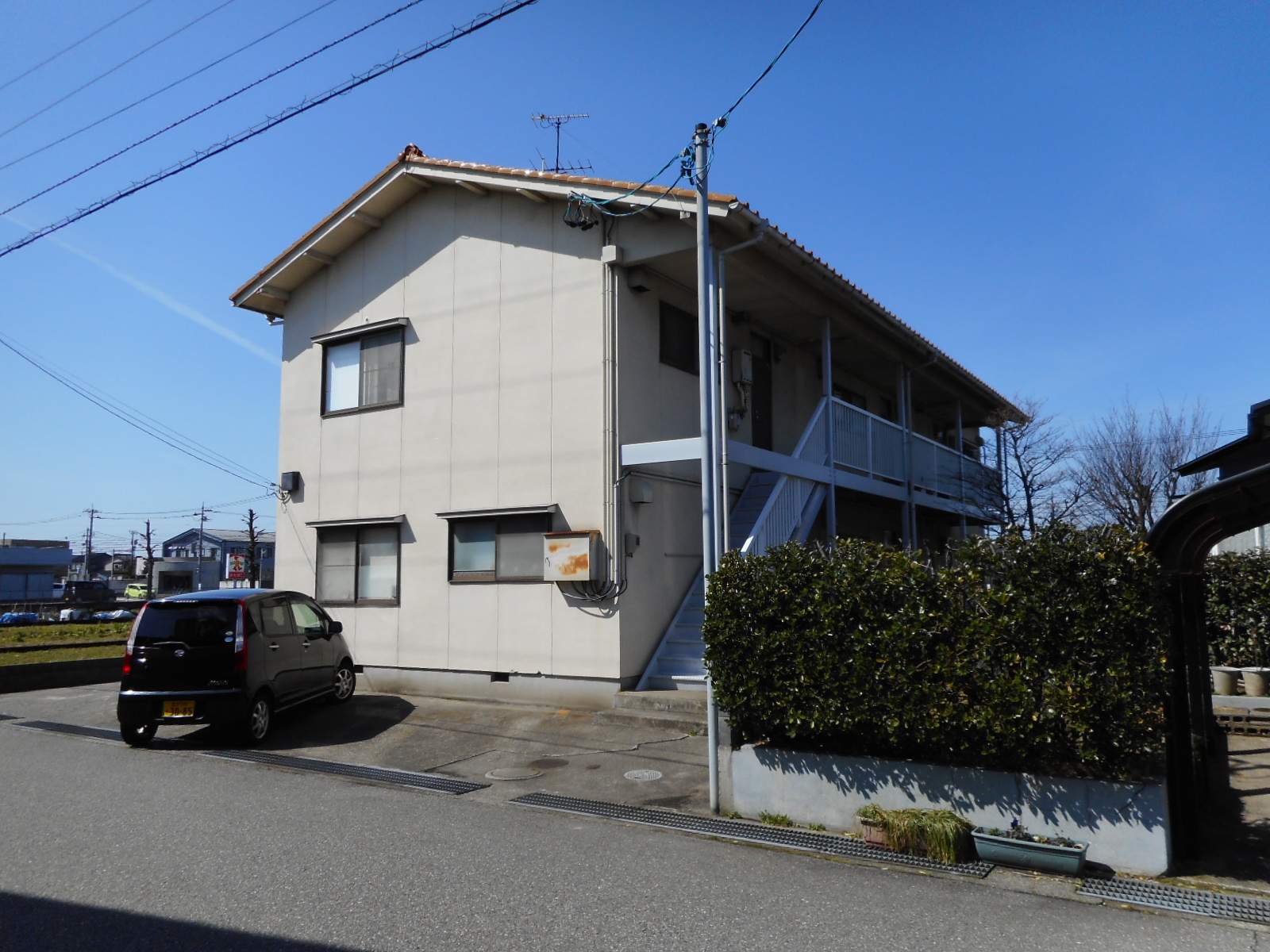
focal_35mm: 25
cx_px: 635
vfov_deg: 54.9
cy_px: 476
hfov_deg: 69.4
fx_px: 917
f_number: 3.7
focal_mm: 4.5
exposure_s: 1/1000
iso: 80
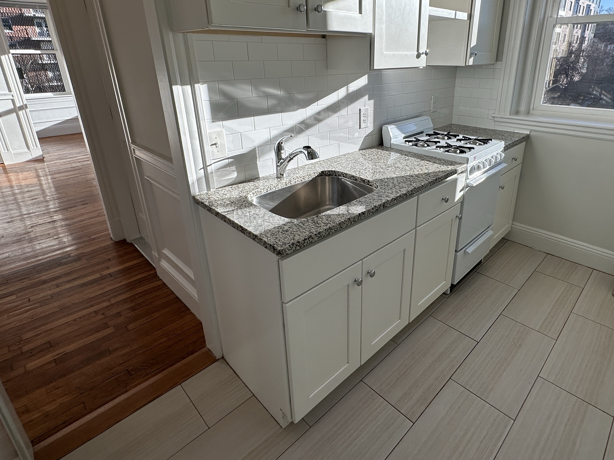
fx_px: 355
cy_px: 183
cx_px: 351
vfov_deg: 65.3
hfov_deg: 81.2
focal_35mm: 20
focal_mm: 2.22
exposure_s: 1/509
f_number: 2.2
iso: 40
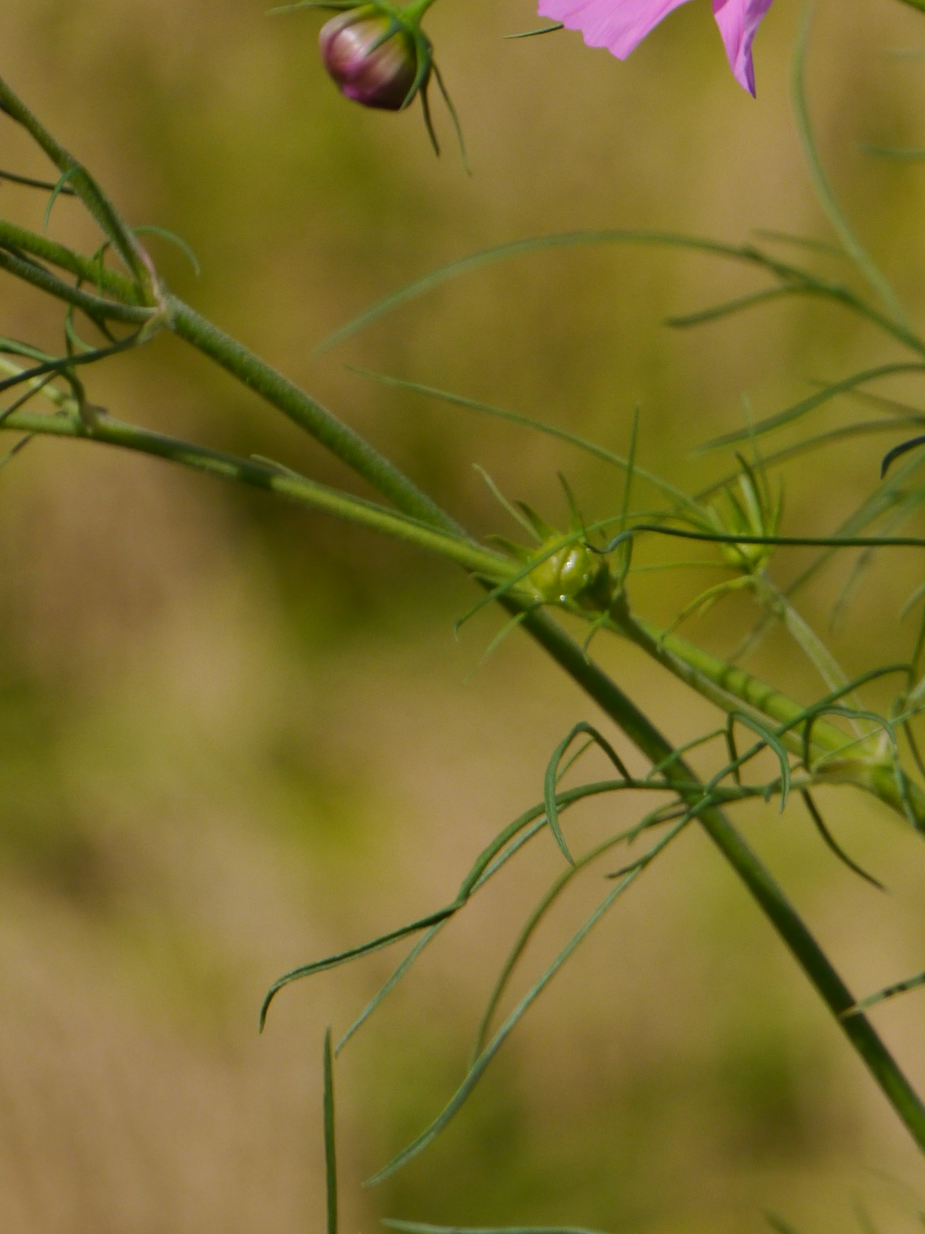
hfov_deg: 2.3
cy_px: 441
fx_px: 23518
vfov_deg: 3.0
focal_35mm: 660
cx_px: 645
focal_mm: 150
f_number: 7.1
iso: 400
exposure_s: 1/2500
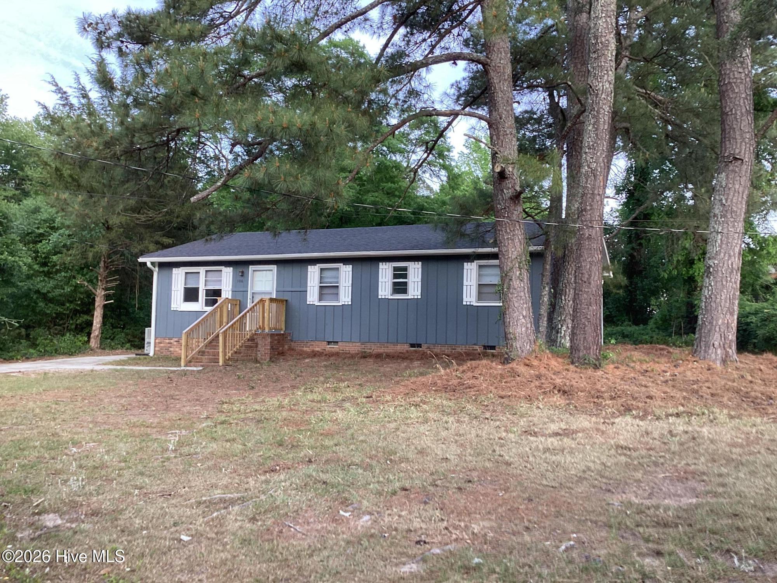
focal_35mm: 31
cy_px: 292
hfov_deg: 58.4
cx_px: 388
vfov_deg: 45.4
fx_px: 696
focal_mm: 3.3
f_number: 2.4
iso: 40
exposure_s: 1/120
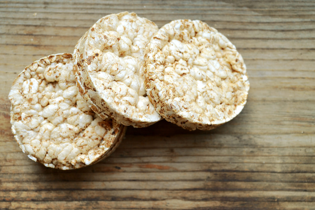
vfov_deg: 25.7
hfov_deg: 37.9
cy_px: 105
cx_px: 158
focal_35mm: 52
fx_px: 459
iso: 360
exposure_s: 1/125
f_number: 5.6
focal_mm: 35
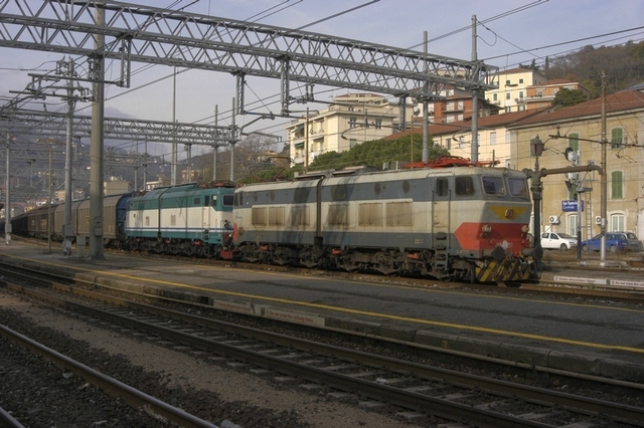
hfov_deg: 46.4
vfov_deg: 31.9
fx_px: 751
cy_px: 214
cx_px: 322
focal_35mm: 42
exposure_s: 1/160
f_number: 13
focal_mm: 28
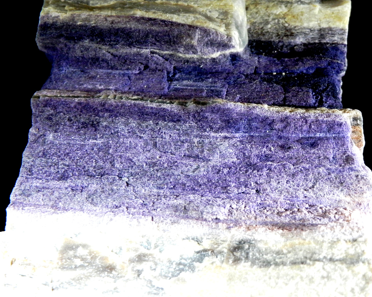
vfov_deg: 14.0
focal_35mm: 110
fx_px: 1211
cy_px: 149
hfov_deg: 17.5
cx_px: 198
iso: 383
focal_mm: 18.8
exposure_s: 1/40
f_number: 4
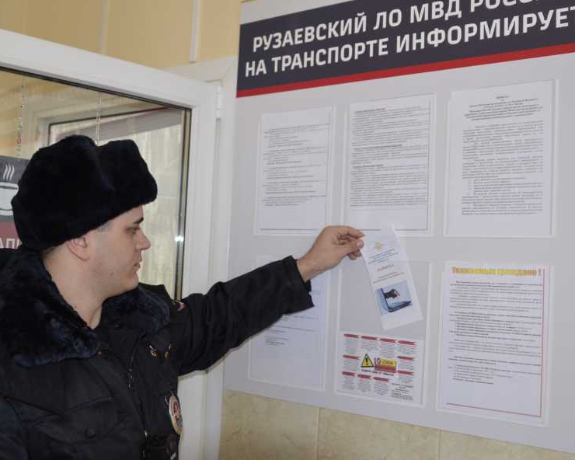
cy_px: 230
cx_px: 265
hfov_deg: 44.8
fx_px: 698
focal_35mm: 41
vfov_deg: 36.5
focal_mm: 24
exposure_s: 1/60
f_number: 2.8
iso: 800
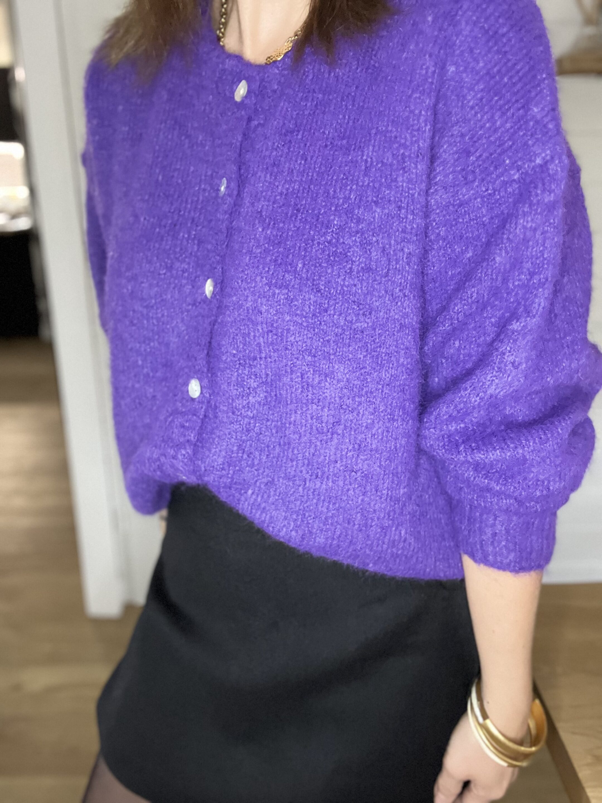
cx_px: 301
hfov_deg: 46.8
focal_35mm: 30
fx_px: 696
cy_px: 402
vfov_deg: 60.0
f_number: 2.2
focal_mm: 2.71
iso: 500
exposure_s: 1/30
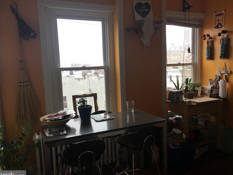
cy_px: 89
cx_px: 117
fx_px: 202
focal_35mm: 30
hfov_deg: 60.0
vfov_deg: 46.8
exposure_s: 1/30
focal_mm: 4.15
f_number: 2.2
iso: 25
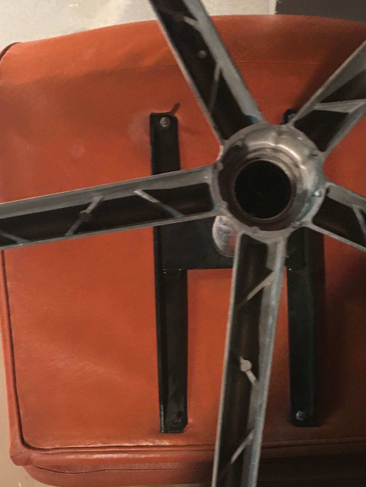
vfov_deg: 37.1
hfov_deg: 28.5
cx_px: 202
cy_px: 321
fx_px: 719
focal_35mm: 51
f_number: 2.2
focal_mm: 4.15
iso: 100
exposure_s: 1/8
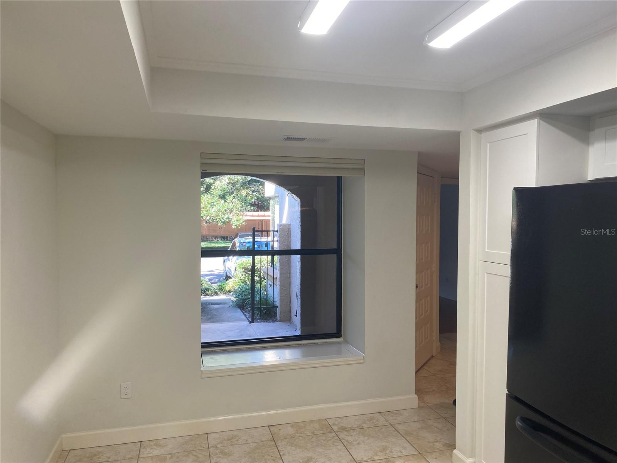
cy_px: 232
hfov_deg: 67.3
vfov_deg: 53.1
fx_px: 463
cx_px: 308
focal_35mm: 26
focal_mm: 4.25
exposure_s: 1/120
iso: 80
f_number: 1.8
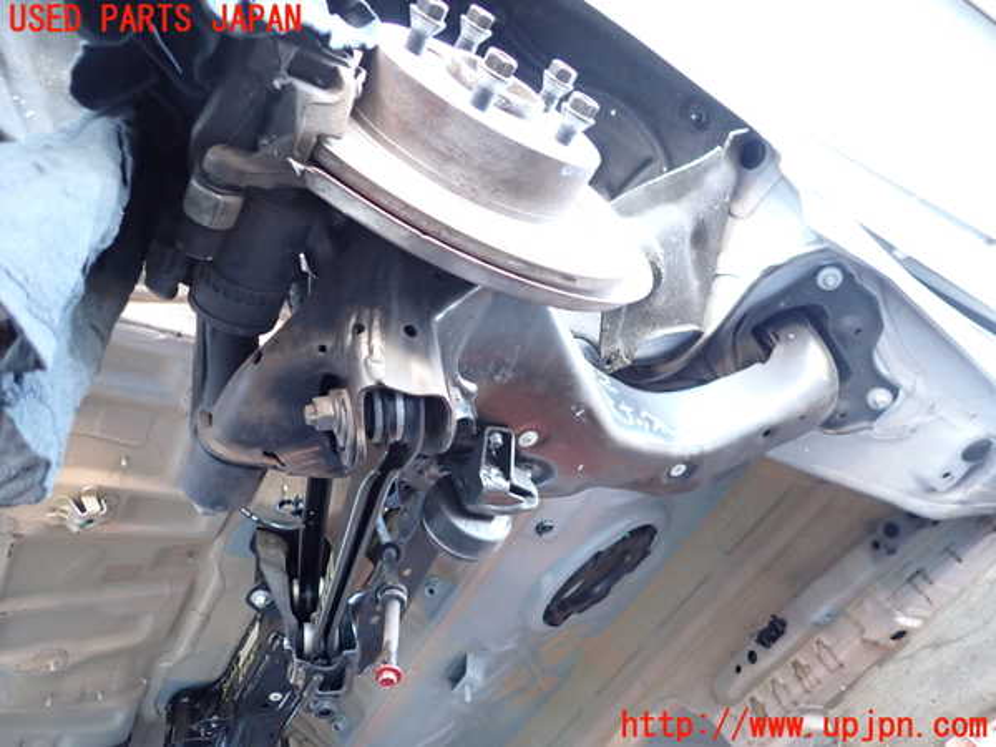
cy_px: 374
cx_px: 498
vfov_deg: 54.9
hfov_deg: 69.4
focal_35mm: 25
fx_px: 719
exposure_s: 1/30
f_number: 2
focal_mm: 4.5
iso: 400
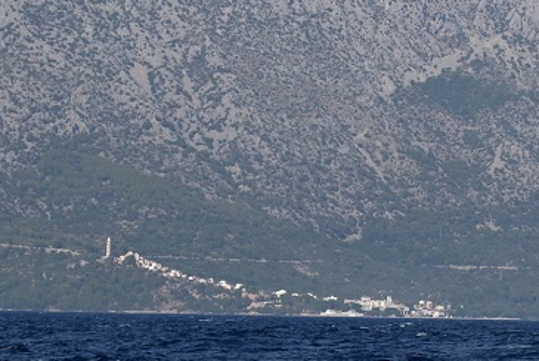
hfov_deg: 8.2
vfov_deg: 5.5
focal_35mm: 249
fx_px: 3731
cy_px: 109
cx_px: 580
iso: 100
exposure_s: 1/640
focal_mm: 70
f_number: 7.1
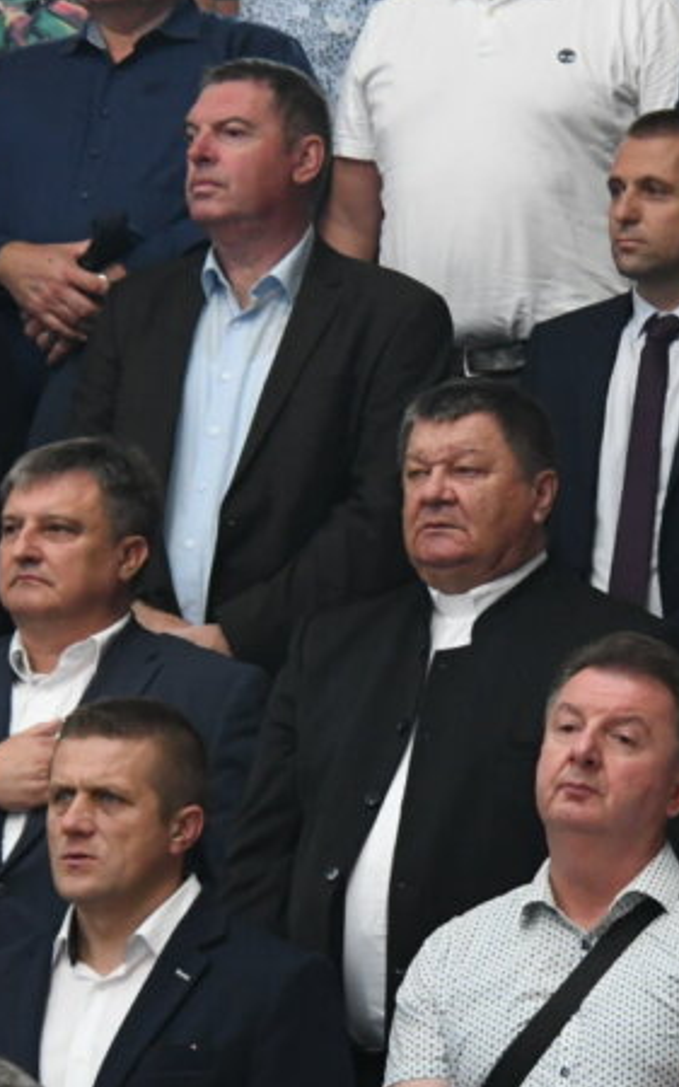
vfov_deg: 6.0
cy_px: 349
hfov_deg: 3.8
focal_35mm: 348
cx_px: 706
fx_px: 10310
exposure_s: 1/640
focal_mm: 100
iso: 3200
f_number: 6.3
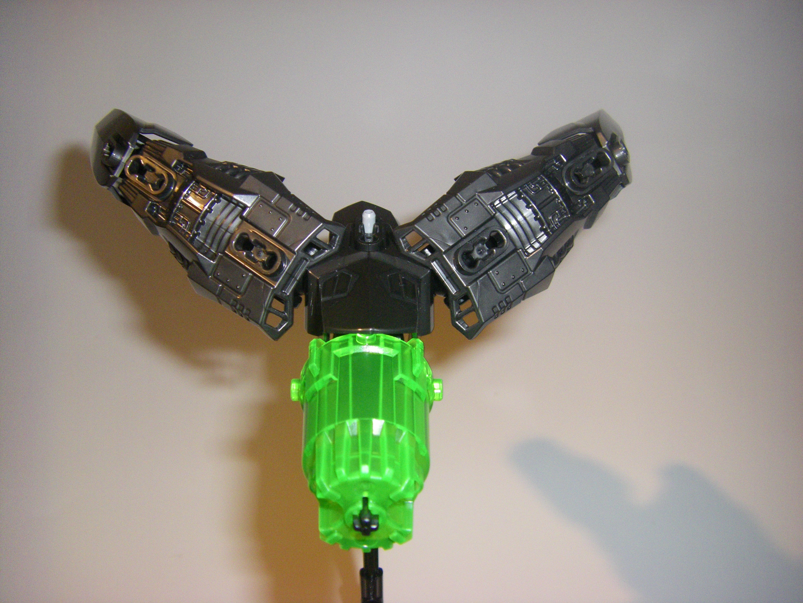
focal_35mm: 38
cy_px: 302
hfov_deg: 49.0
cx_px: 402
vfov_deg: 37.7
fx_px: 881
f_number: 7
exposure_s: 1/50
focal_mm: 6.3
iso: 320
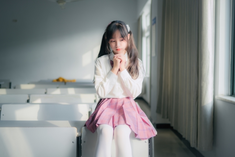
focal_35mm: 35
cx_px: 118
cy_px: 78
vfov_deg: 37.9
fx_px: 228
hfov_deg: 54.4
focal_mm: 35
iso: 100
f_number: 1.4
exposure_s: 1/320
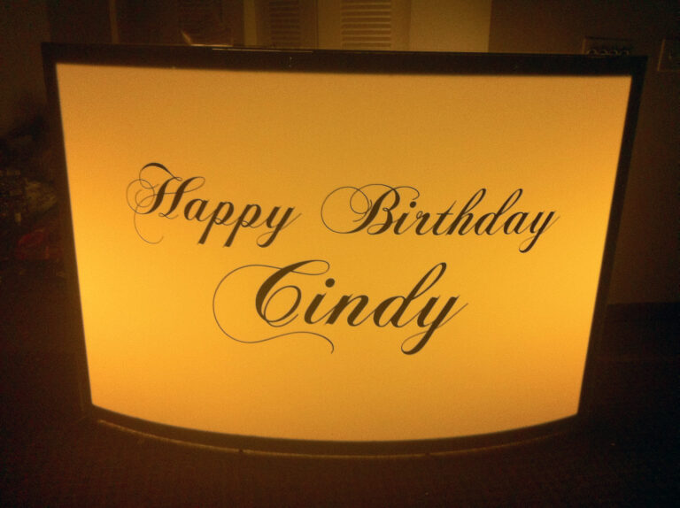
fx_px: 687
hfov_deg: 52.7
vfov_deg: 40.6
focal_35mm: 35
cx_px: 340
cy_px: 254
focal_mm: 3.85
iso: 320
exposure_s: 1/15
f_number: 2.8
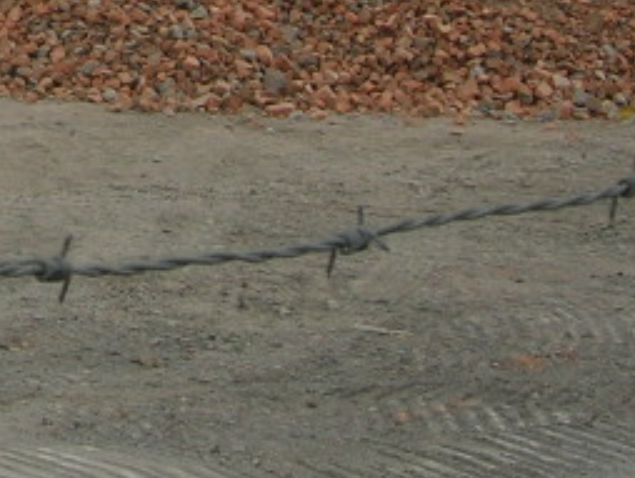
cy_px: -378
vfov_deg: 9.3
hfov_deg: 12.3
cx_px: -322
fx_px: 2809
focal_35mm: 153
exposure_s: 1/142
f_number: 4.8
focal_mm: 7.8
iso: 64
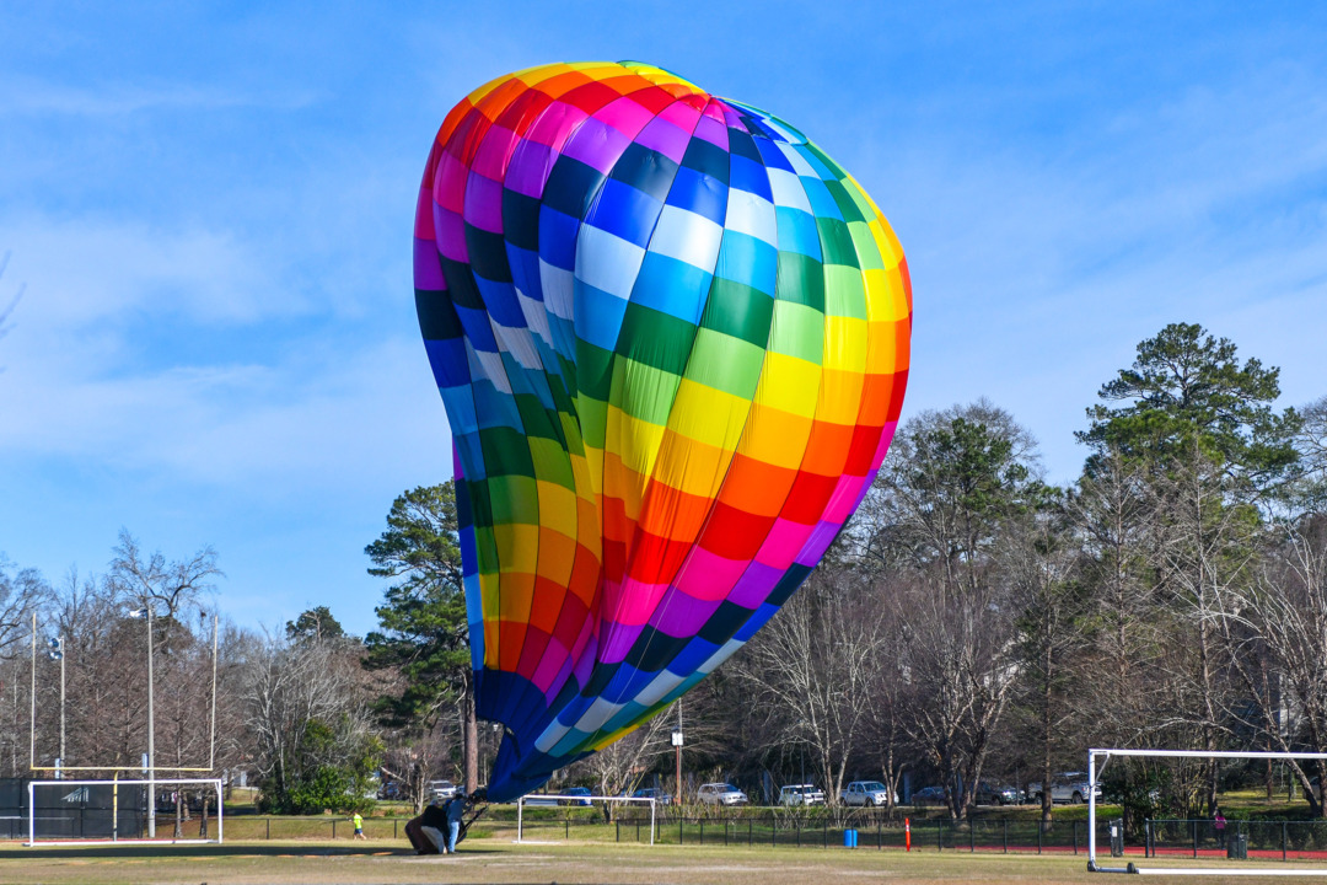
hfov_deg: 28.8
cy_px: 442
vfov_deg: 19.5
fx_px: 2580
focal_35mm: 70
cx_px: 664
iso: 640
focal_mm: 70
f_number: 4.5
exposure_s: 1/8000
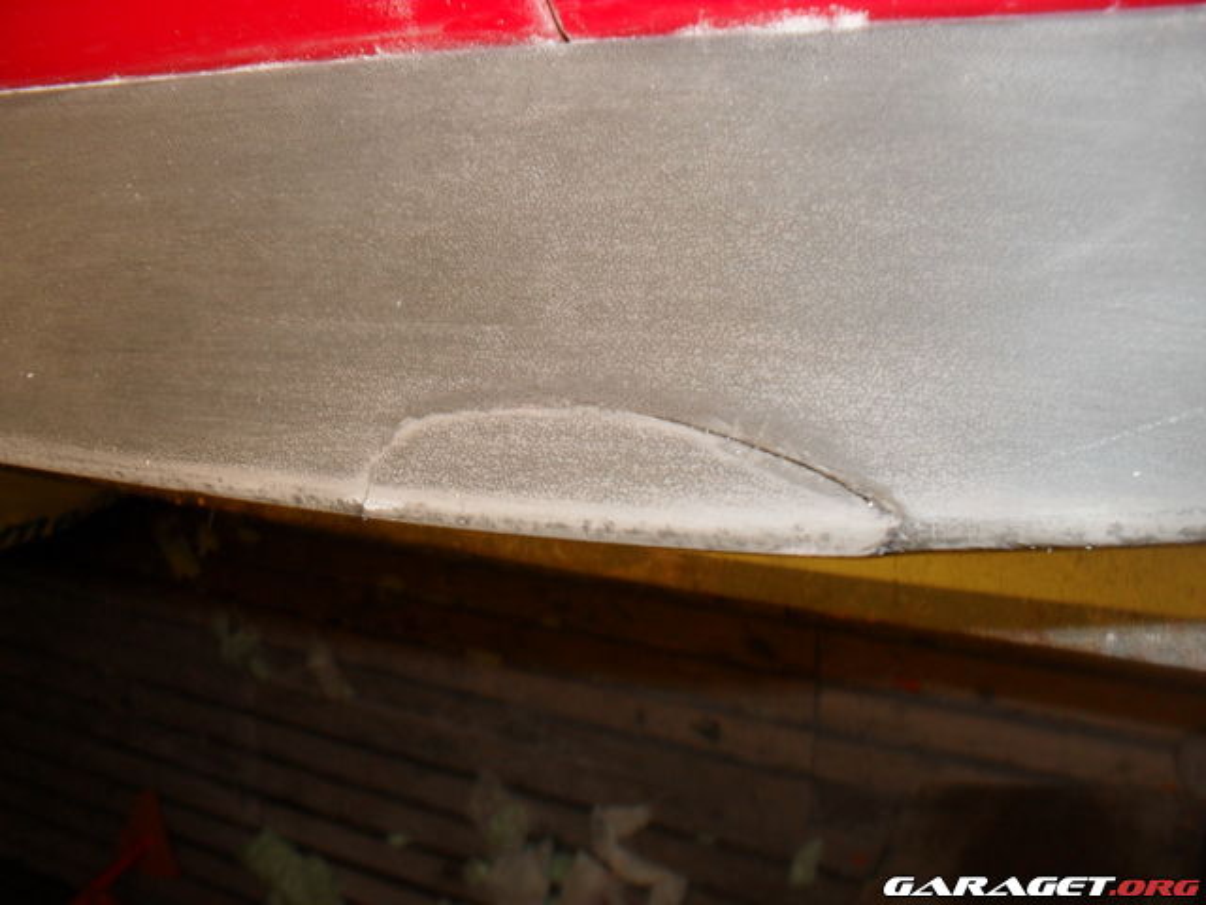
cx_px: 603
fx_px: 1219
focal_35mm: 35
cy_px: 452
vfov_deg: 40.7
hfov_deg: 52.6
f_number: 3.2
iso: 200
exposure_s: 1/45
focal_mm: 6.3
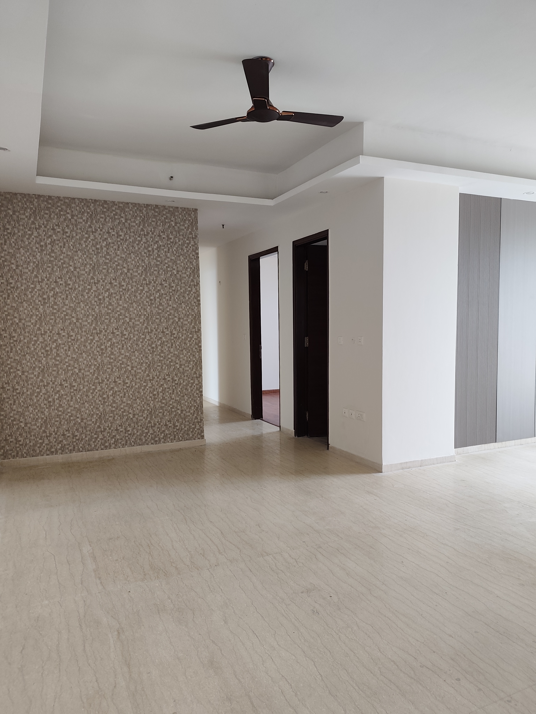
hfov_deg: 56.8
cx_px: 268
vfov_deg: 71.6
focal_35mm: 24
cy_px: 357
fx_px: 495
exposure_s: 1/120
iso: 250
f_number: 1.6
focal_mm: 5.84
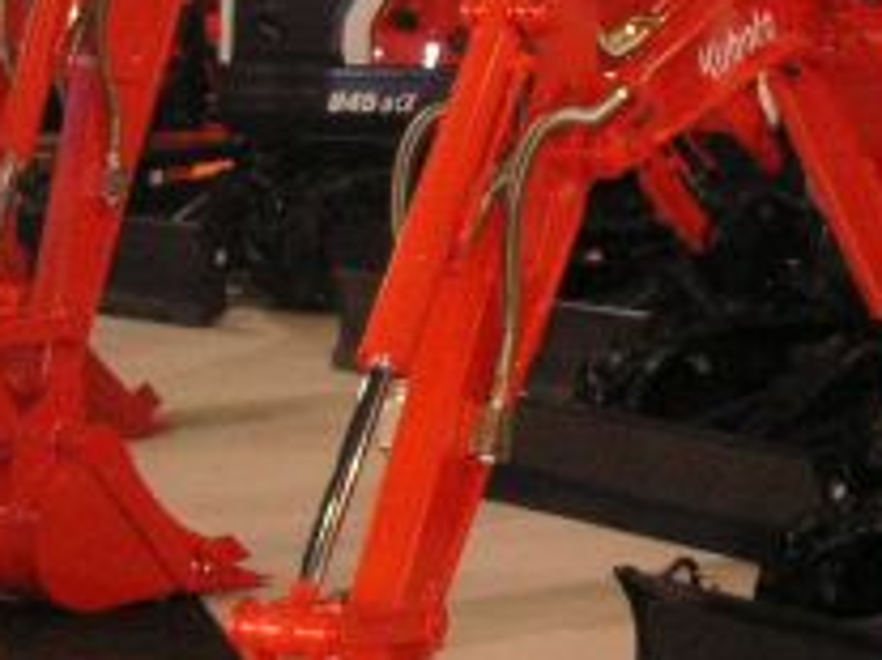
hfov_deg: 13.5
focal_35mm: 143
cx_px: 1006
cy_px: 106
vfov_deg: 10.3
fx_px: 3641
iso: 160
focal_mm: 6.1
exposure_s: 1/45
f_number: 2.8
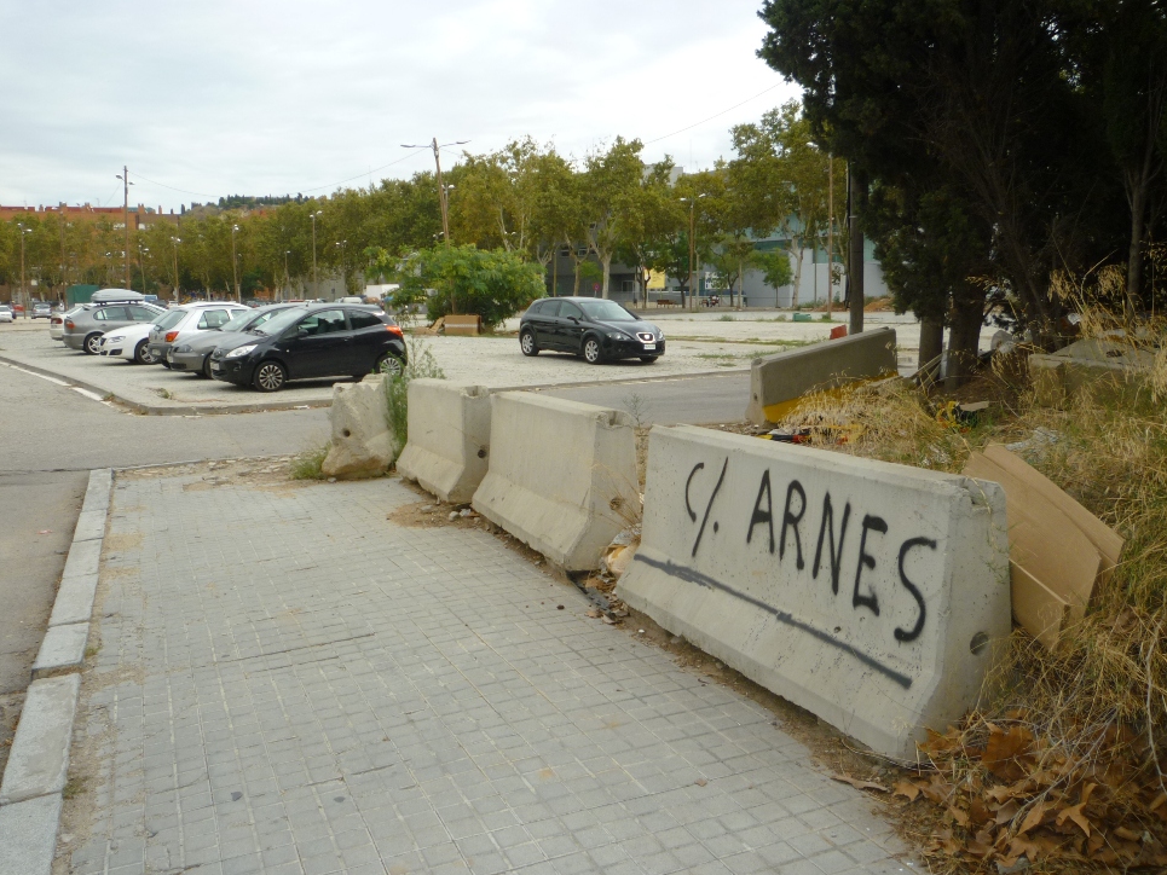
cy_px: 448
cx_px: 570
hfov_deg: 60.0
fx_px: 1012
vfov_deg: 46.8
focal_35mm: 30
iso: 100
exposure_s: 1/500
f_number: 3.5
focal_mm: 5.2
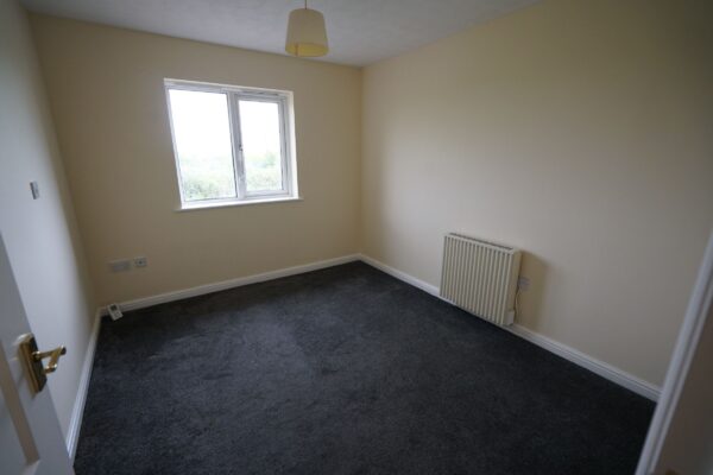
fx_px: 317
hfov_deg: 96.7
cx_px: 356
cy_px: 238
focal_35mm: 16
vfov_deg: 73.7
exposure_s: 1/160
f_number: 4
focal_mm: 16
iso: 1250
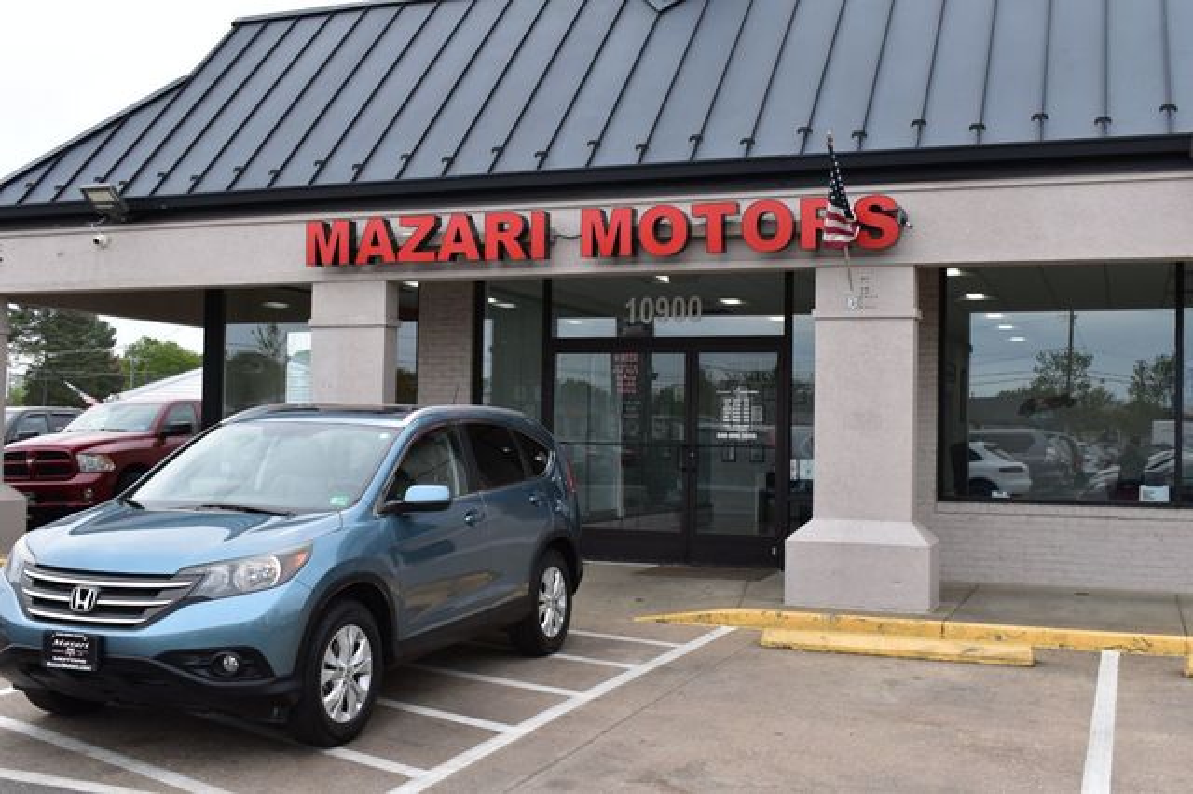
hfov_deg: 47.9
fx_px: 1341
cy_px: 397
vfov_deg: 33.0
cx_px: 596
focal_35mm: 40
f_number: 10
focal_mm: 27
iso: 400
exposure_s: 1/250
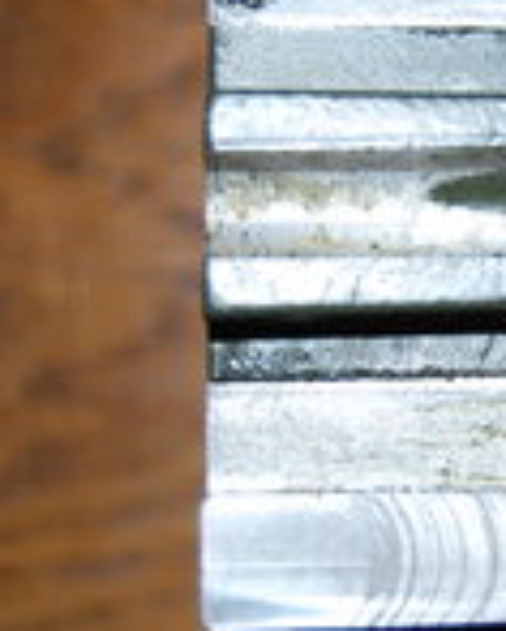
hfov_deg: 10.0
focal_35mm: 153
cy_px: 266
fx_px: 2858
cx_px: 609
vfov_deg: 12.6
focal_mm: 40
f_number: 5
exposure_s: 1/60
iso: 320
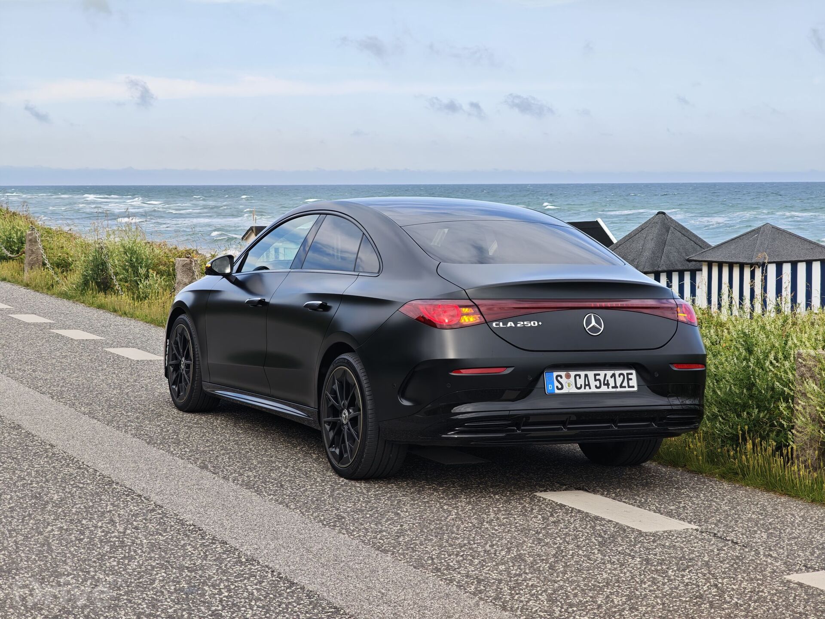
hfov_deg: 27.8
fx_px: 1668
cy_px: 310
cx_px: 412
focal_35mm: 70
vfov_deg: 21.0
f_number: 1.8
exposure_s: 1/1159
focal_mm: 11.5
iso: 50
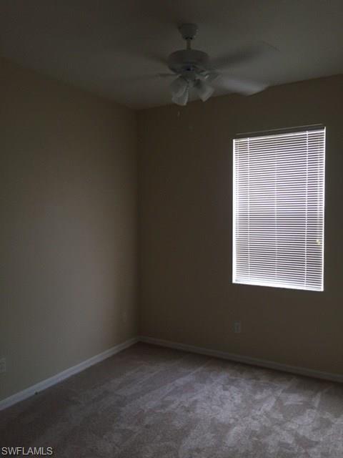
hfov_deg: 48.2
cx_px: 172
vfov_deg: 61.7
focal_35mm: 29
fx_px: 383
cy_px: 229
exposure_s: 1/30
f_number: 2.2
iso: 160
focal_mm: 4.15
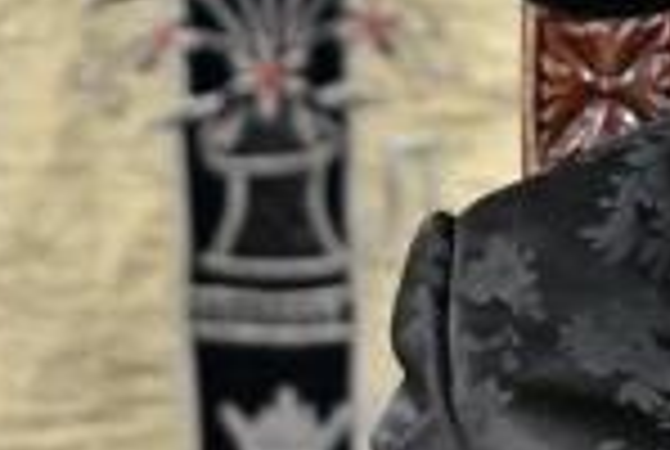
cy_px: 664
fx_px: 23012
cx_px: -782
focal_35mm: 1234
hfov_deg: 1.7
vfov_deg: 1.1
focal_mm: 120
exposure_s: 1/250
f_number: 4
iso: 640
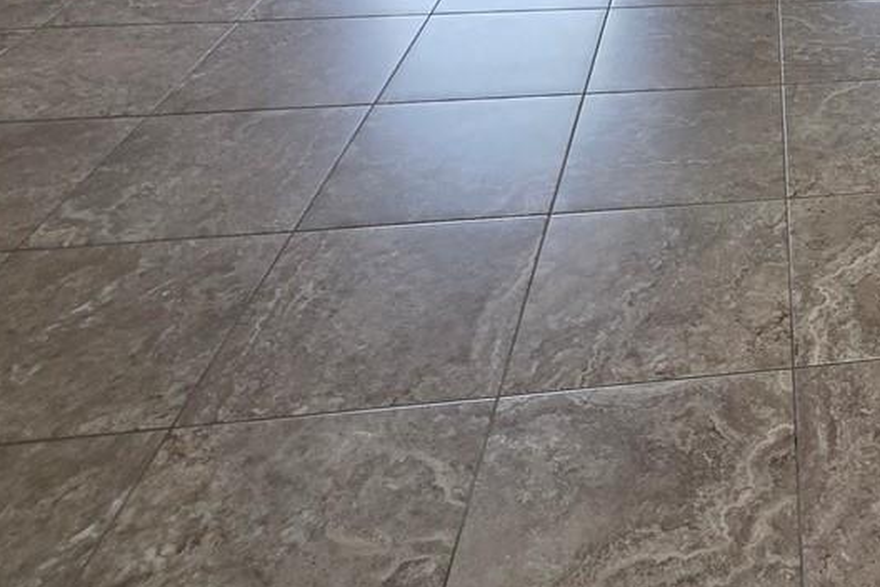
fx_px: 1002
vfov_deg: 28.5
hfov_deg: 39.0
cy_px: -112
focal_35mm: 41
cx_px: 968
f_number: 1.9
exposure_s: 1/60
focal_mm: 2.2
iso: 160
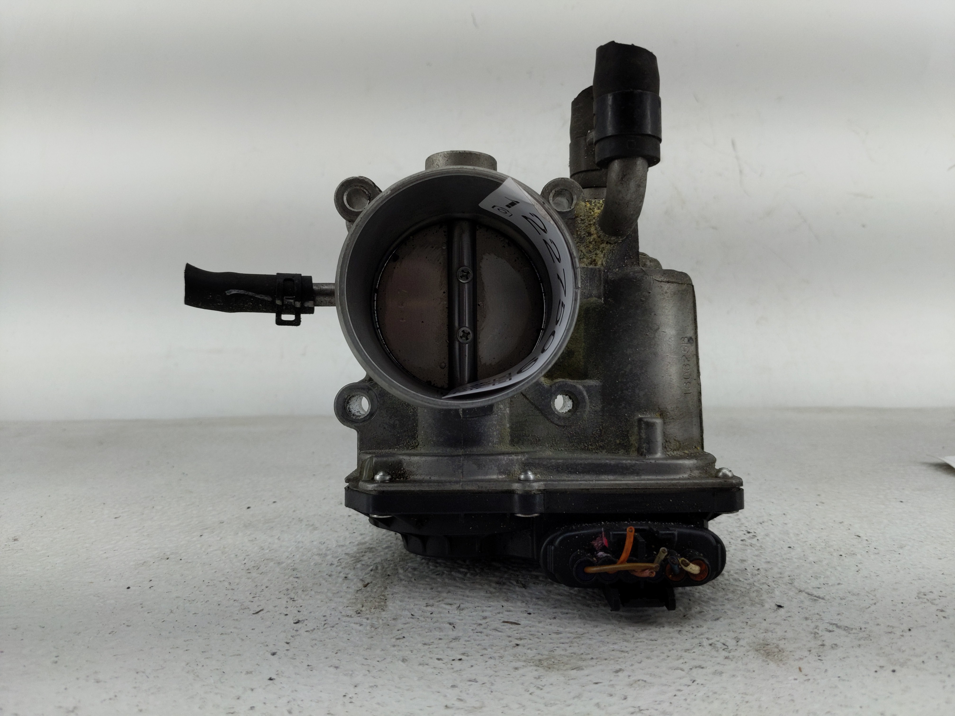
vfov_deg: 54.9
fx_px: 690
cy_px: 358
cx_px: 478
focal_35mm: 25
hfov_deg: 69.4
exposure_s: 1/179
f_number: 1.73
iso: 55
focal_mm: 4.38
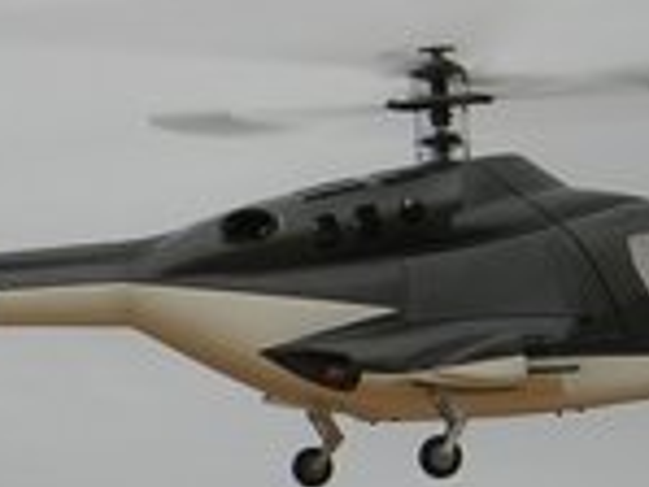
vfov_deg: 5.1
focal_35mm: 289
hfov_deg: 6.8
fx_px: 5423
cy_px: 396
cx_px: 266
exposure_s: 1/194
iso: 100
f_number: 4.7
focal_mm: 14.1
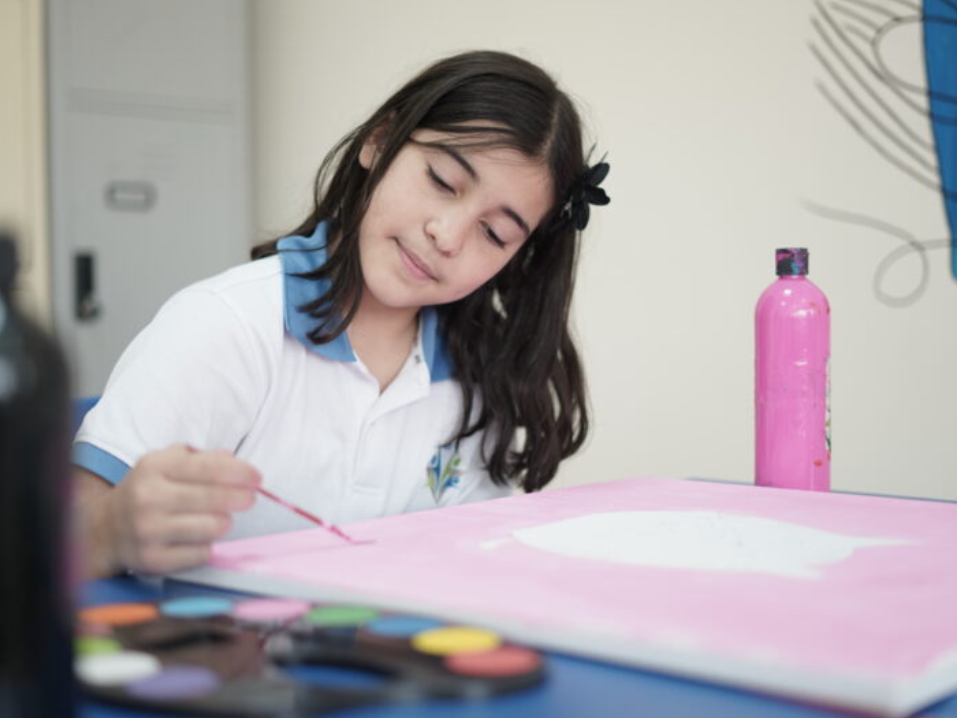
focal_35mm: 55
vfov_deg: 26.6
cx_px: 483
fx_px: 1521
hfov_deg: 34.9
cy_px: 357
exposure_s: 1/125
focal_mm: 50
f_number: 1.8
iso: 400
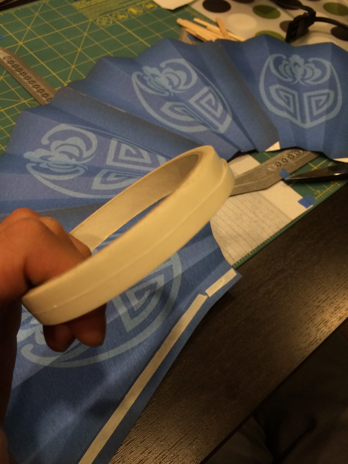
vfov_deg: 60.0
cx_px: 174
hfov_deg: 46.8
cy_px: 232
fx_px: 402
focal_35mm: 30
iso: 160
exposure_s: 1/30
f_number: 2.2
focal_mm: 4.12
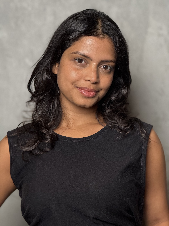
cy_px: 113
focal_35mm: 120
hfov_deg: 12.3
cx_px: 84
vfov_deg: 16.4
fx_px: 781
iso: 320
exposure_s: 1/50
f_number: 2.8
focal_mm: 15.66
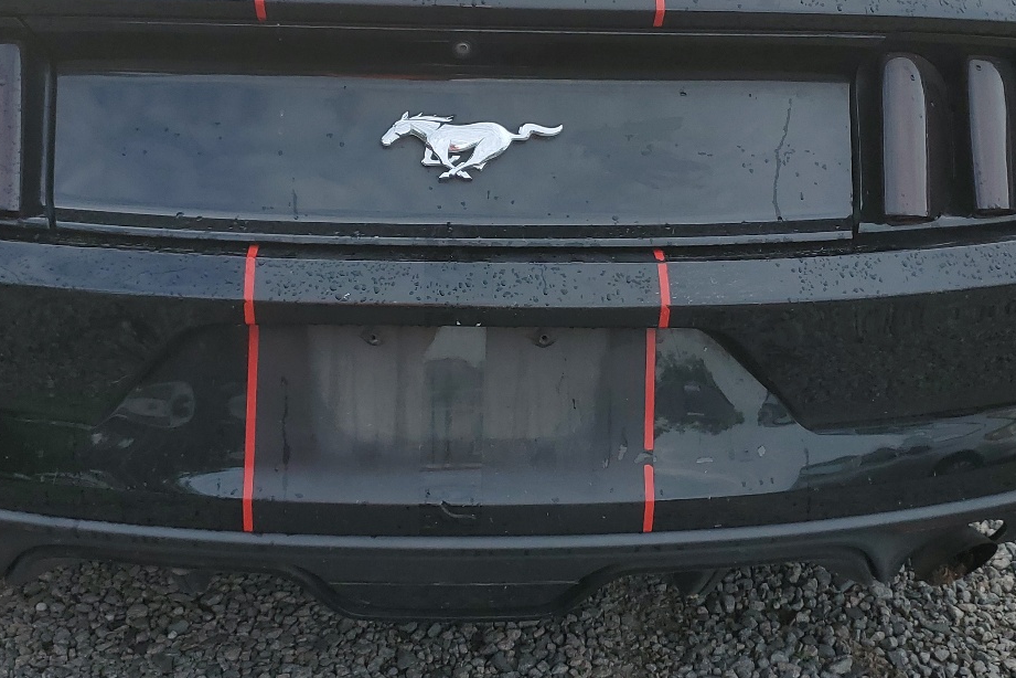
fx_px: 1326
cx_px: 480
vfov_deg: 28.4
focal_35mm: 47
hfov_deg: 41.9
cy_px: 212
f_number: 1.5
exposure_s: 1/1000
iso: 50
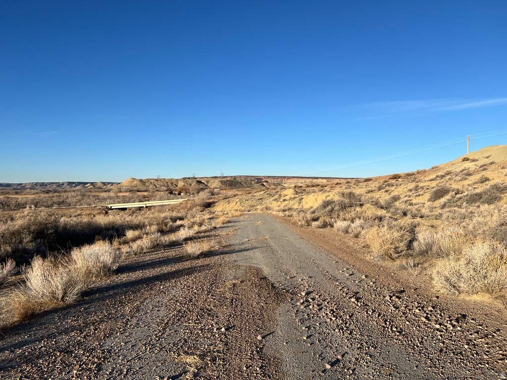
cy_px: 190
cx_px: 254
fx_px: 381
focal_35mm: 26
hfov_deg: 67.3
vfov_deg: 53.1
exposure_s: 1/3968
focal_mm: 5.7
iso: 50
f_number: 1.5
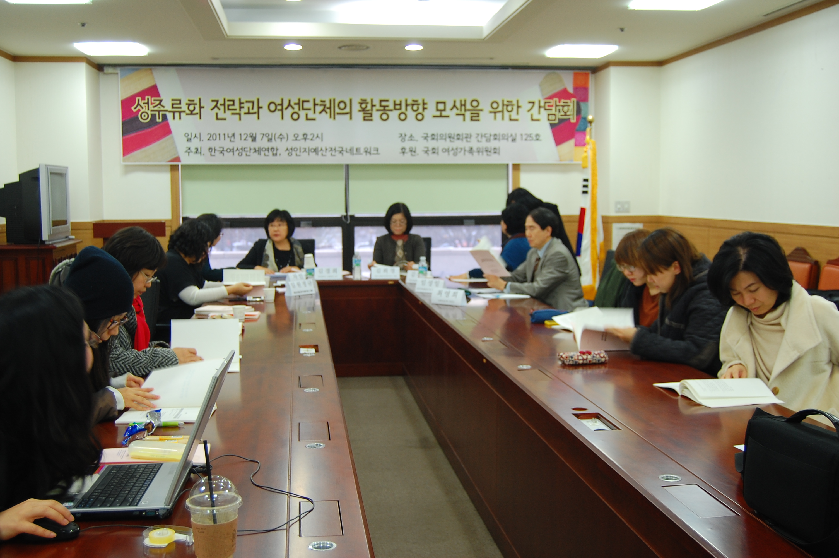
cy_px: 279
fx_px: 908
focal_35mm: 39
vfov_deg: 34.1
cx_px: 420
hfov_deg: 49.6
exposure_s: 1/13
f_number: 4.2
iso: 200
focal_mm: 26
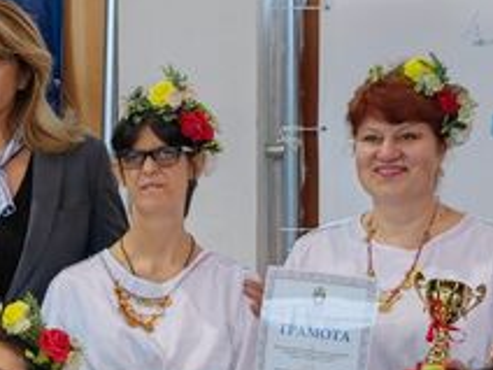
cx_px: -2
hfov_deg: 9.6
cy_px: 272
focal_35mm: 204
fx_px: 2905
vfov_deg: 7.3
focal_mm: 16.85
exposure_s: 1/33.2
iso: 320
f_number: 3.5
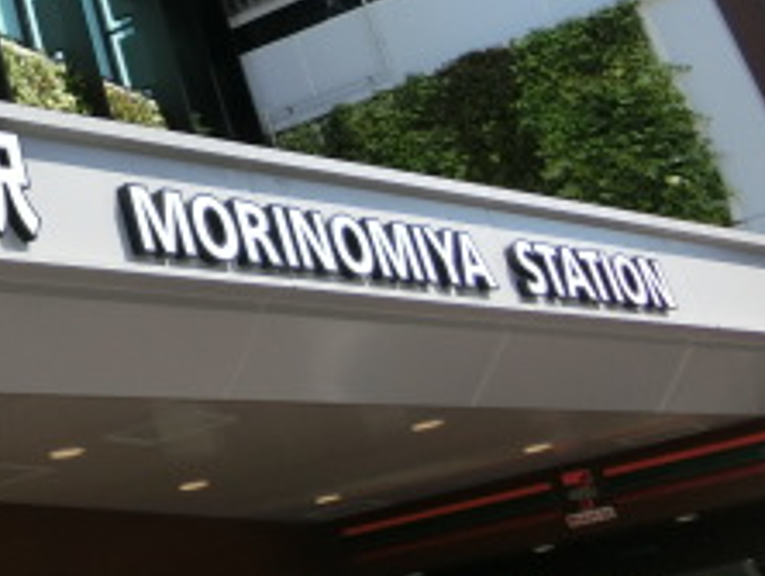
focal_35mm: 72
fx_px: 1593
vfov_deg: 19.0
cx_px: -245
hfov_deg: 23.6
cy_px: -172
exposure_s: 1/640
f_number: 3.5
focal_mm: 4.5
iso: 80
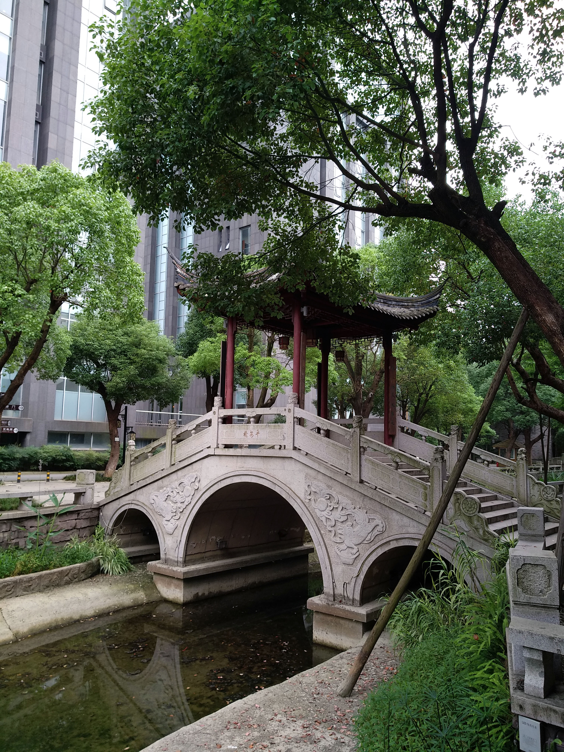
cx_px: 282
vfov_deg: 76.4
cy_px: 376
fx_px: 478
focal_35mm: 22
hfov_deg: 61.1
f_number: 2.2
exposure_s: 1/104
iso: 125
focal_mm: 3.81
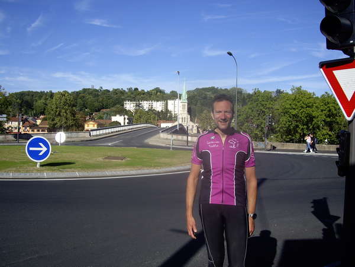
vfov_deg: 37.7
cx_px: 178
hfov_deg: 49.0
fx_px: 390
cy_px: 134
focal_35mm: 38
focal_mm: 7.9
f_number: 5.6
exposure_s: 1/320
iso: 50
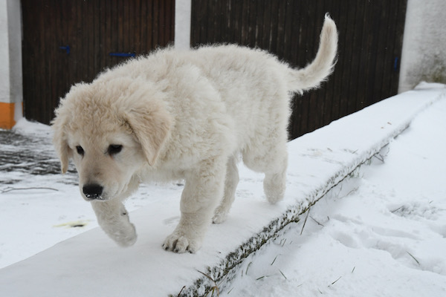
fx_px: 706
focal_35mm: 57
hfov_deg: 35.1
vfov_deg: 23.8
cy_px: 148
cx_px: 223
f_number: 8
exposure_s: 1/320
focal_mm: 38
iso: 1000
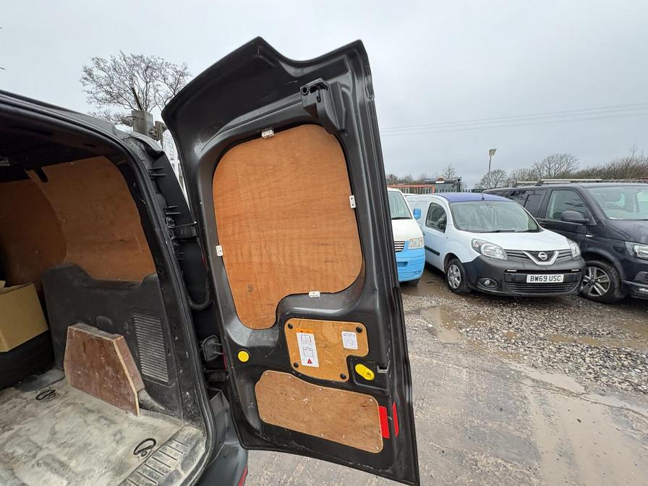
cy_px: 243
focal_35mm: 14
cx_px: 324
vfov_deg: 85.7
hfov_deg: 102.1
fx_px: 262
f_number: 2.2
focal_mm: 2.22
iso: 100
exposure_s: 1/99
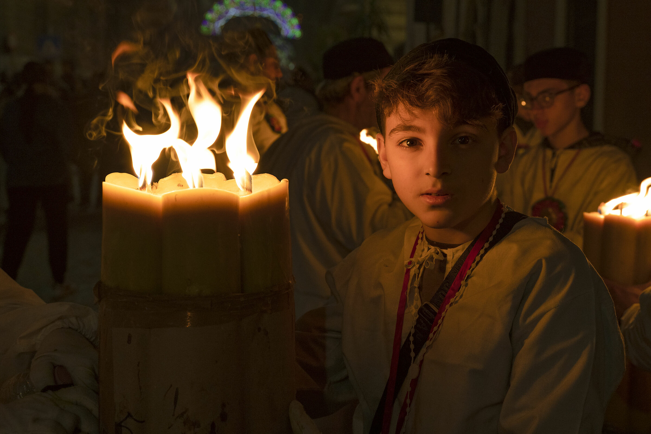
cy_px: 217
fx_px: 723
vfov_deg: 33.4
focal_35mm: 40
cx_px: 326
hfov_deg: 48.5
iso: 1000
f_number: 5
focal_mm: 40
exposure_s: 1/160
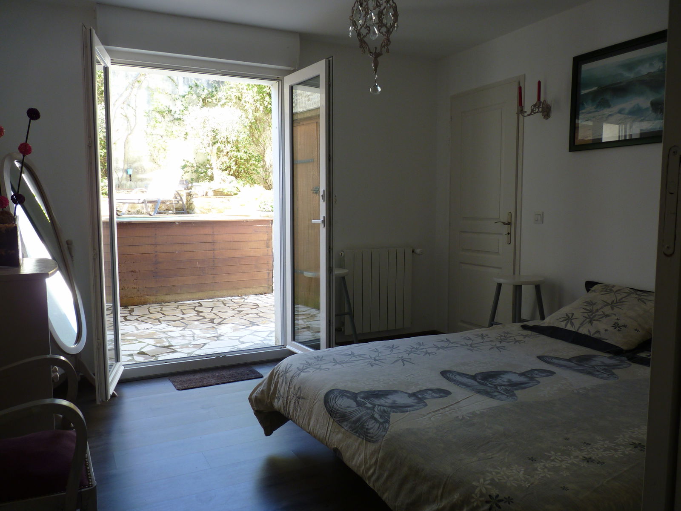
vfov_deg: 51.4
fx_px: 531
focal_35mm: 27
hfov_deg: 65.3
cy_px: 256
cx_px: 340
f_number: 2.8
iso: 80
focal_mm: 4.8
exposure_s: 1/40
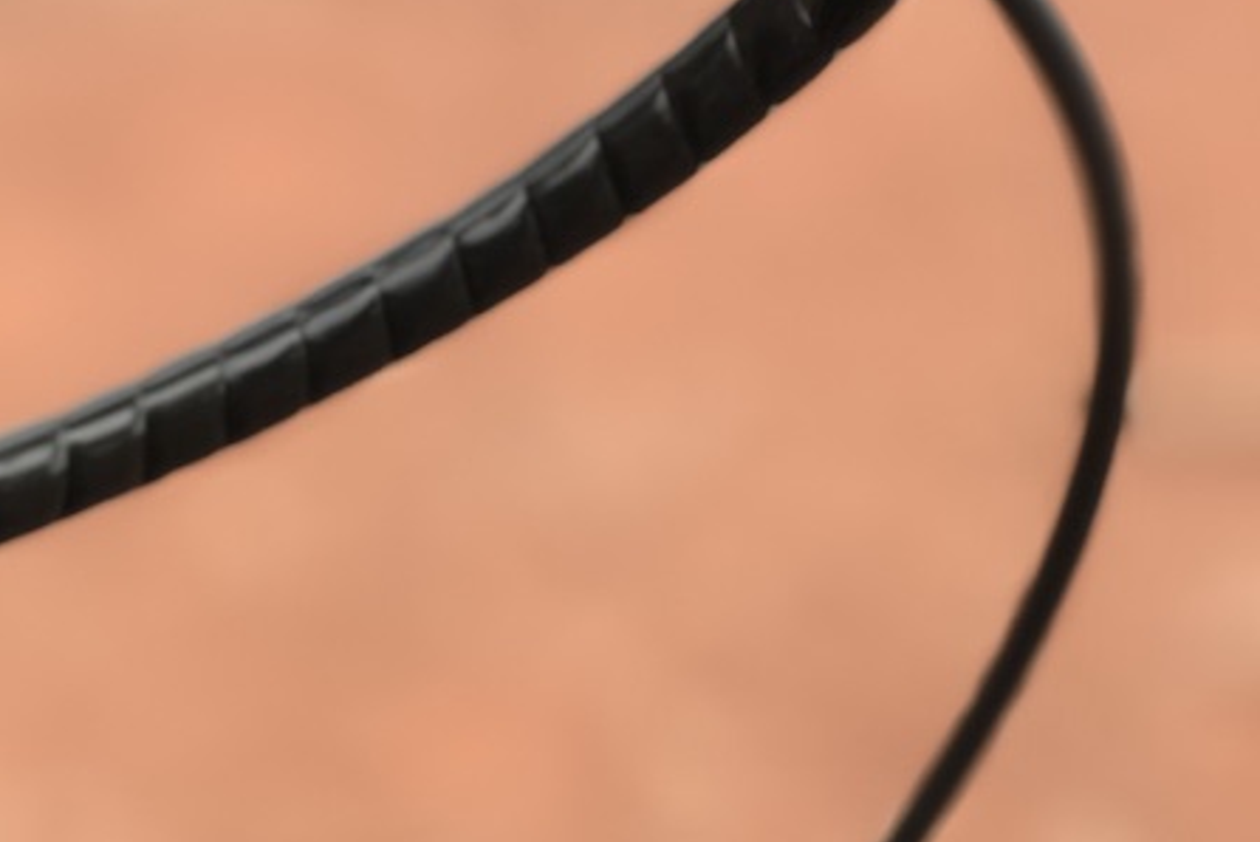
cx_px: -545
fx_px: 5954
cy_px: 955
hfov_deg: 11.6
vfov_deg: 8.0
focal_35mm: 170
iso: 20
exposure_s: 1/131
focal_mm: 6.6
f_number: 2.8
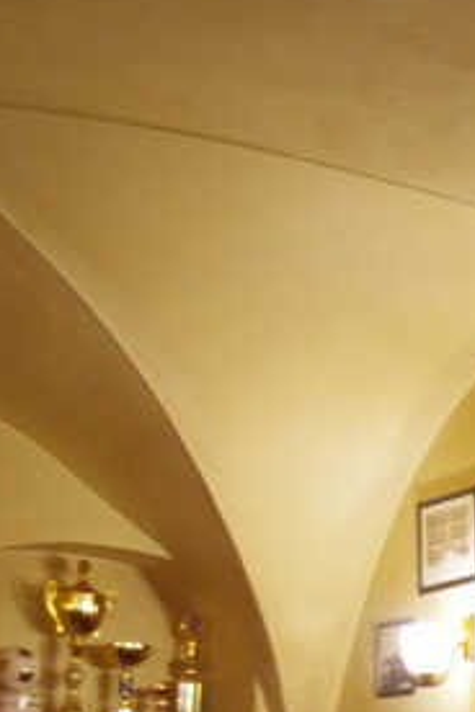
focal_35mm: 100
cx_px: 1213
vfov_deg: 19.9
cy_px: 673
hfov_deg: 11.1
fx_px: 1979
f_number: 3.5
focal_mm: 18
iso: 1600
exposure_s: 1/25
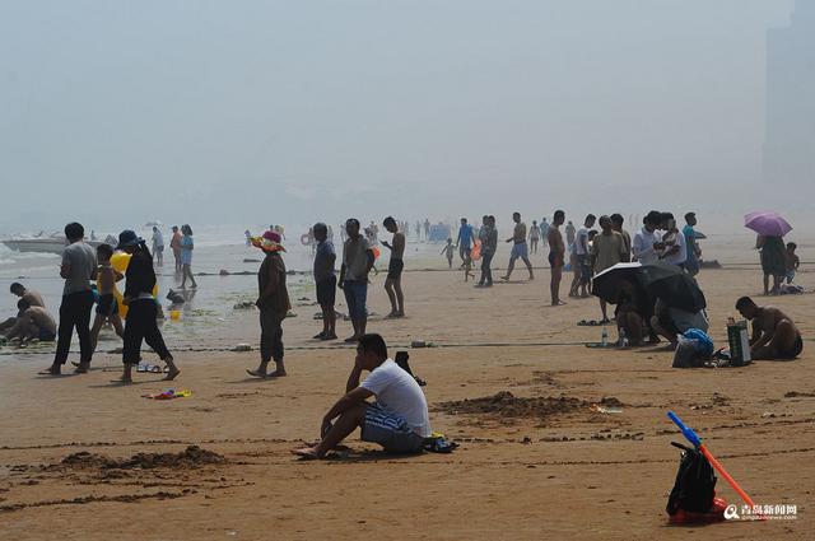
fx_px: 1537
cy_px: 270
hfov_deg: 29.7
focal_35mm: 68
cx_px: 408
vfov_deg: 20.0
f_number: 5
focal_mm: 68
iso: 200
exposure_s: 1/2000
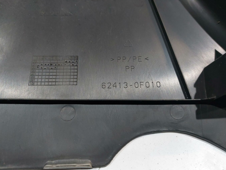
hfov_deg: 67.3
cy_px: 87
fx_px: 170
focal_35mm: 26
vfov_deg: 53.1
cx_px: 117
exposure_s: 1/60
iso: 320
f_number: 1.8
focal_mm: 5.23
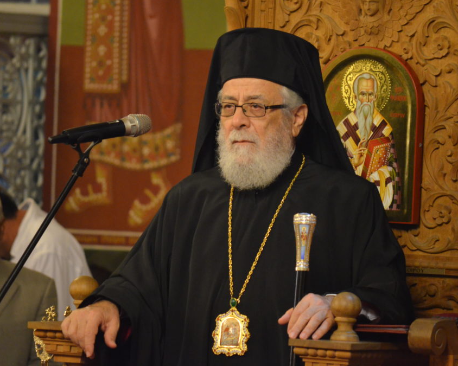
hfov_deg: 5.7
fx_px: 4622
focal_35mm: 341
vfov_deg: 4.5
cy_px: 183
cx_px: 215
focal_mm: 200
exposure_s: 1/20
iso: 3200
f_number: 5.6
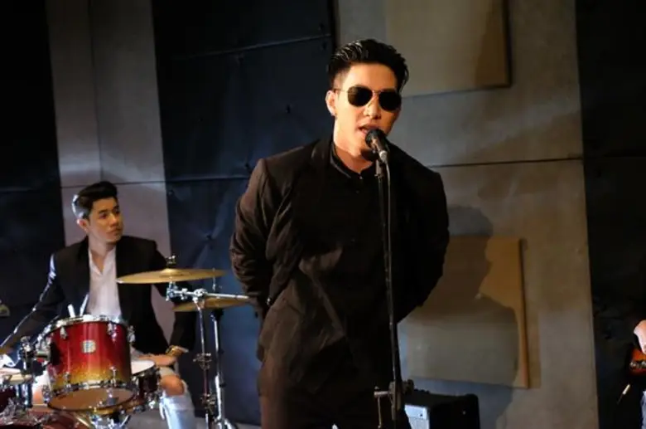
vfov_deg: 21.8
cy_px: 214
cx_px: 323
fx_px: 1110
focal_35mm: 62
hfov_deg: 32.4
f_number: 4.5
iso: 12800
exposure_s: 1/250
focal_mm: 41.3
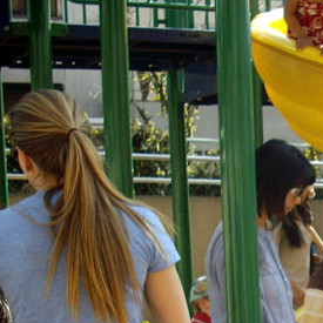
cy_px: 308
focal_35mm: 101
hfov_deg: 16.3
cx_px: 424
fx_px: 1066
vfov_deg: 16.9
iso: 80
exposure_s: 1/320
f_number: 2.8
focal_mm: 6.2
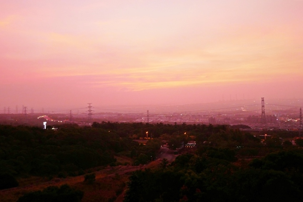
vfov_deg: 36.0
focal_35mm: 37
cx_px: 152
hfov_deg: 51.9
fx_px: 311
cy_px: 101
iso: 1250
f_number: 4.2
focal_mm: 18
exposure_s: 1/60
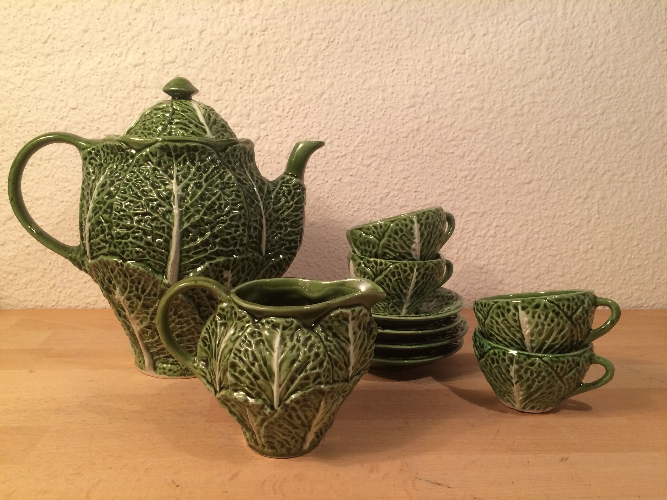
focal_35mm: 29
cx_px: 334
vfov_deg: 48.2
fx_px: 559
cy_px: 250
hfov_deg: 61.7
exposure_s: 1/33
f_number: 2.2
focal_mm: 4.15
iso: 64
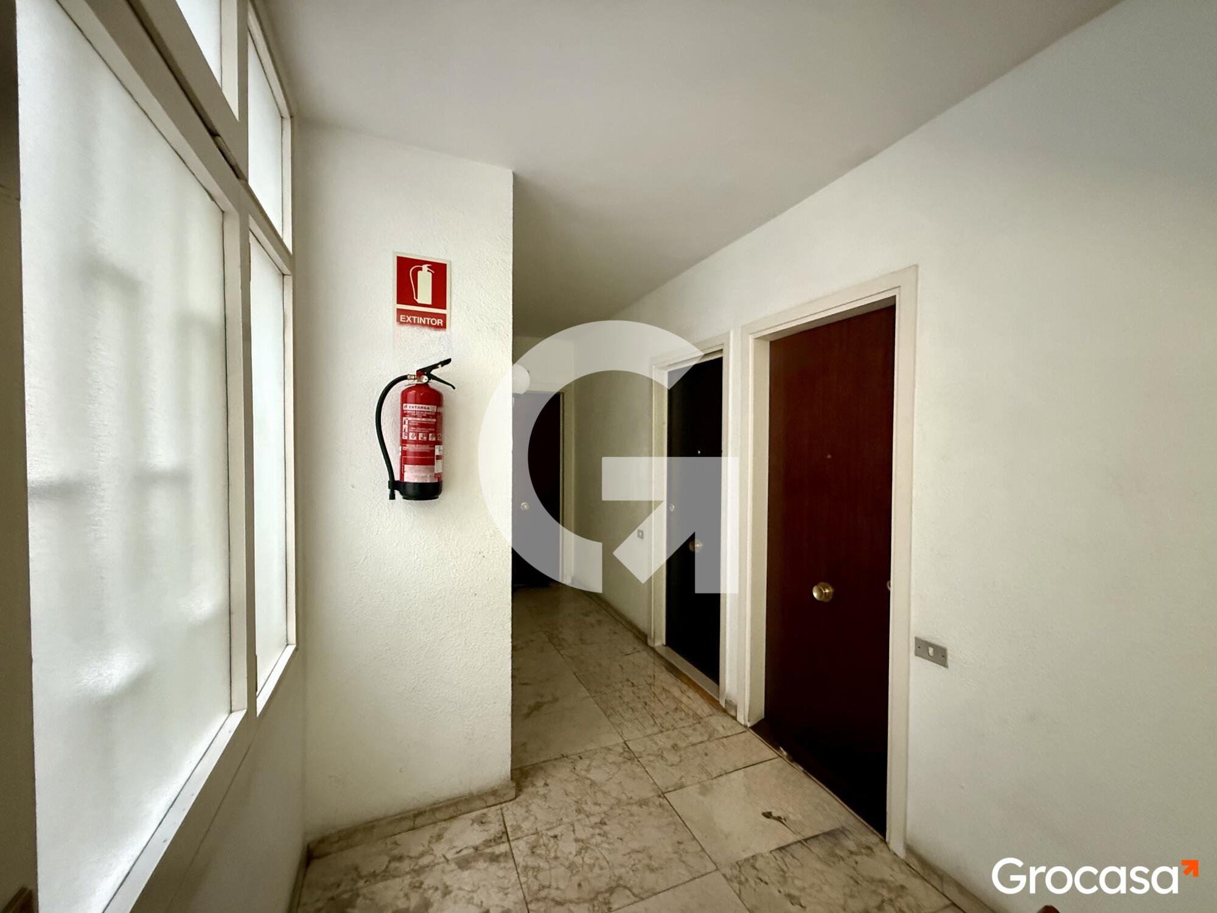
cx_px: 608
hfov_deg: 102.1
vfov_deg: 85.7
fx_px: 492
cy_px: 456
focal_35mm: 14
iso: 1000
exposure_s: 1/33
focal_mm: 2.22
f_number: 2.2
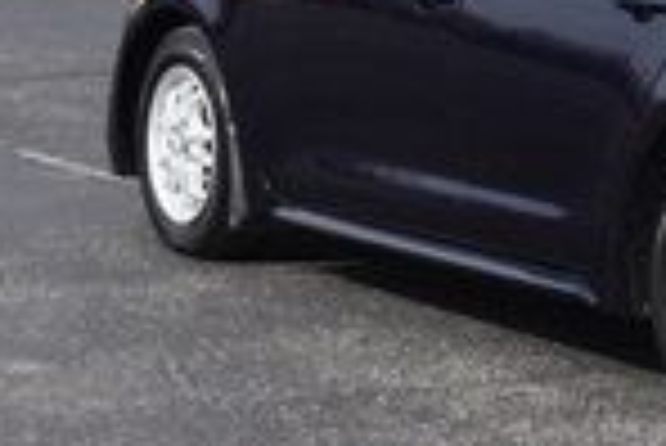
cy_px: -255
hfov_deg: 9.5
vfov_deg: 6.5
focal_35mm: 208
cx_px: 1130
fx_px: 3852
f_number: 8
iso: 100
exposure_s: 1/250
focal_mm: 32
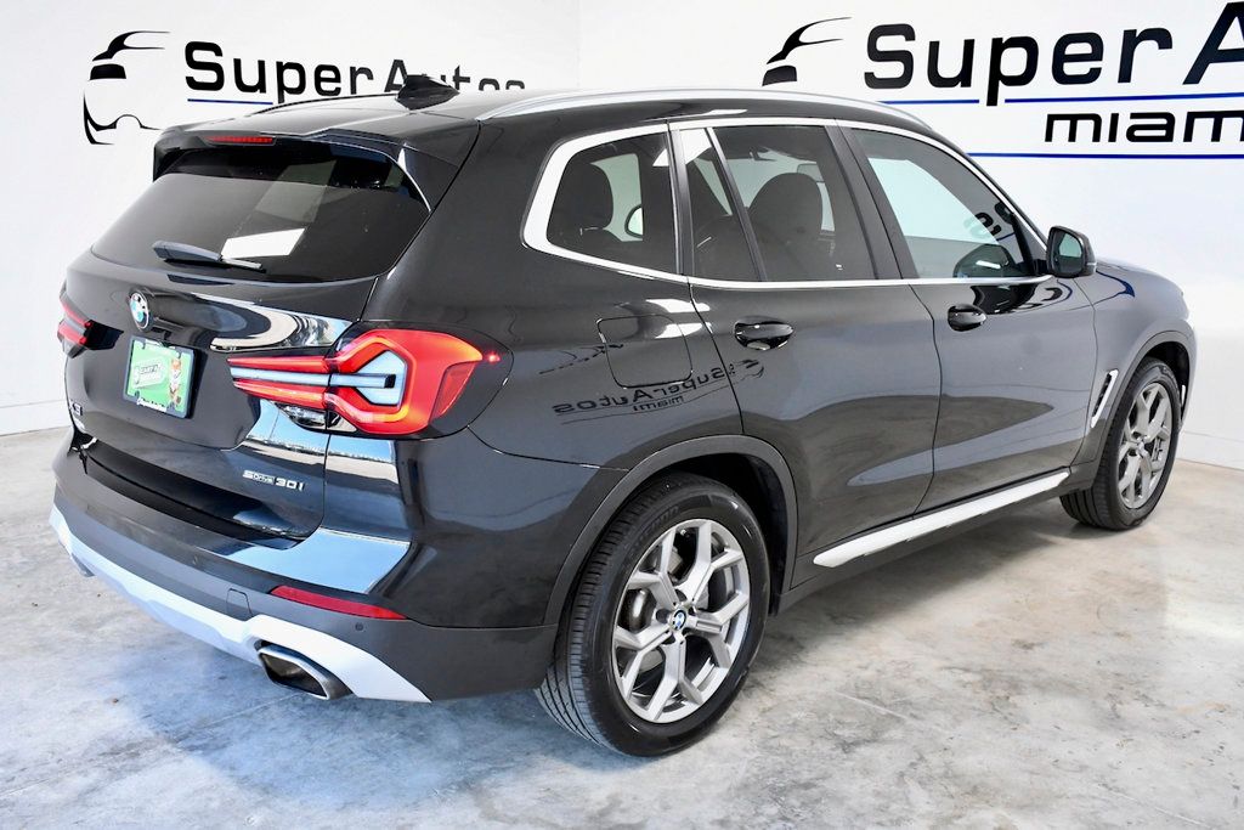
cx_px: 622
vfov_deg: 36.9
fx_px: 1244
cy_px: 415
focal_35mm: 36
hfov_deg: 53.1
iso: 2500
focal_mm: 24
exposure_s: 1/200
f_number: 7.1
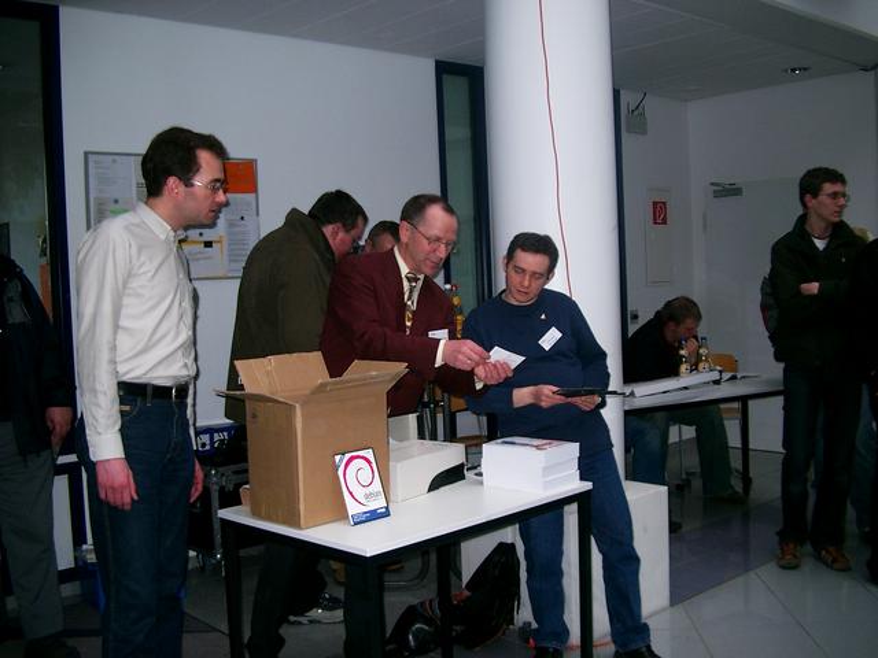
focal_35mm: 37
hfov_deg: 50.1
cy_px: 329
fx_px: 938
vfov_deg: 38.7
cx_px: 439
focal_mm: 7.6
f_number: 2.6
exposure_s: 1/60
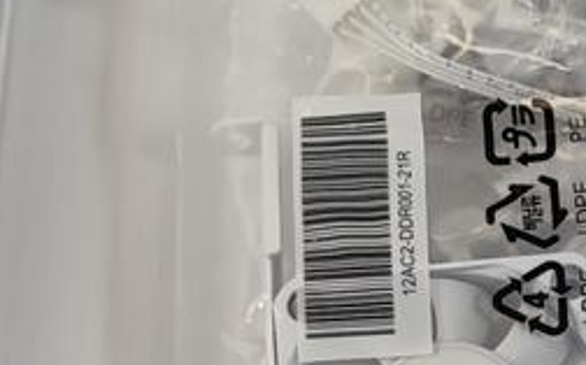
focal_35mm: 158
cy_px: 489
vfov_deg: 8.2
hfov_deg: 12.7
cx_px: 812
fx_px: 2521
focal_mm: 6.78
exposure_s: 1/100
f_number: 1.85
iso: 61
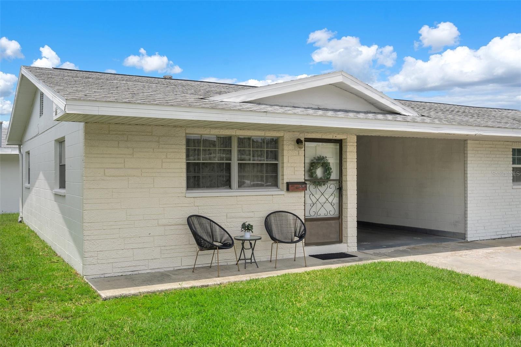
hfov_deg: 54.4
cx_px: 260
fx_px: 506
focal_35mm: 35
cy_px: 174
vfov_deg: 37.8
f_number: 8
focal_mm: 35
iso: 320
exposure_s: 1/200
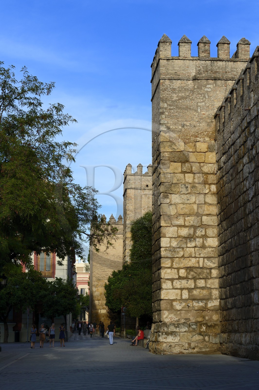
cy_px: 195
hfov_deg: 19.4
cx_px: 130
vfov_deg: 28.9
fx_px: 757
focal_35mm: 70
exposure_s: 1/200
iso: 200
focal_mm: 70
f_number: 11
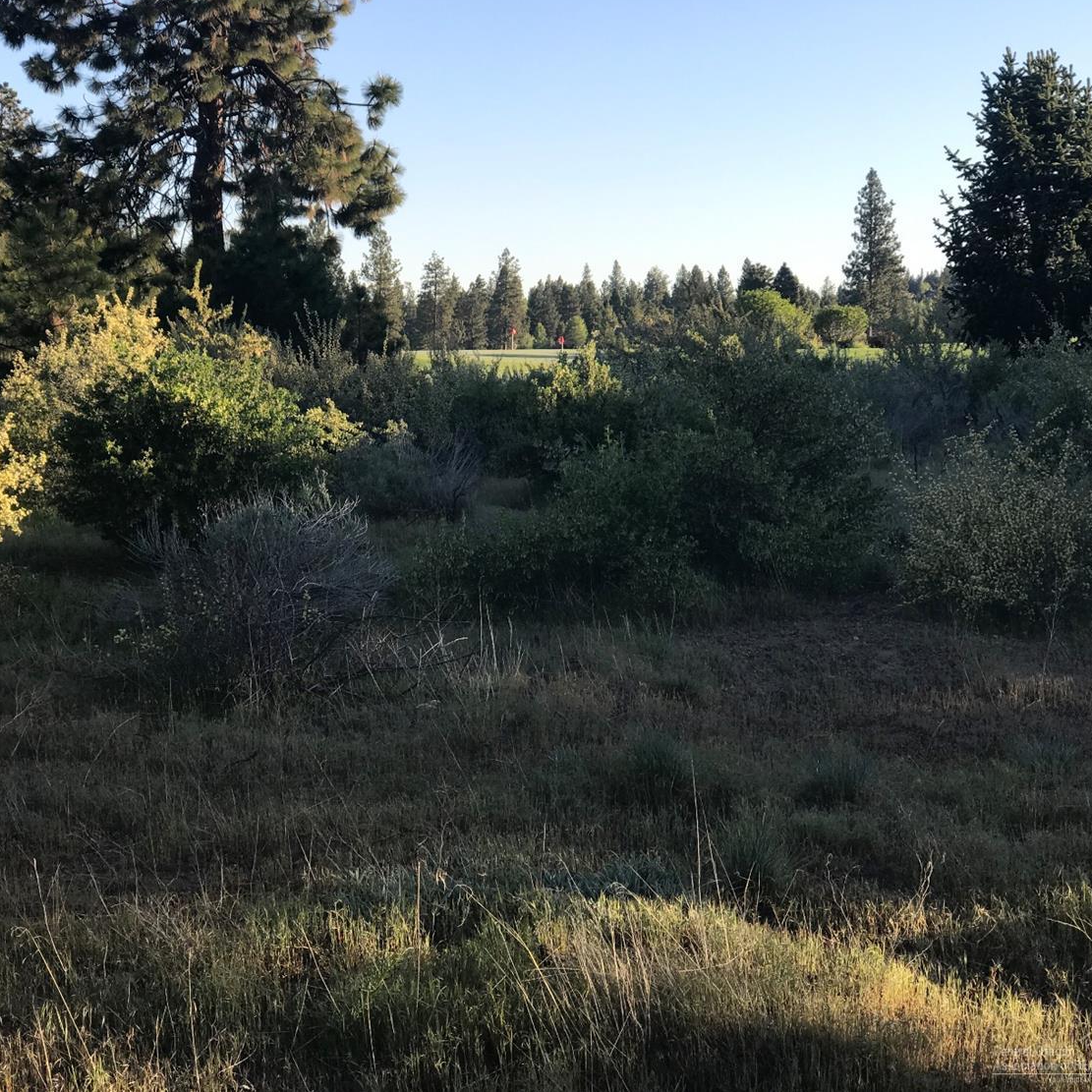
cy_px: 541
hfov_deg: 25.3
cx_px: 405
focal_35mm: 68
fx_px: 2427
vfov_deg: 25.4
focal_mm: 6.6
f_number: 2.8
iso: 20
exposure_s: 1/244
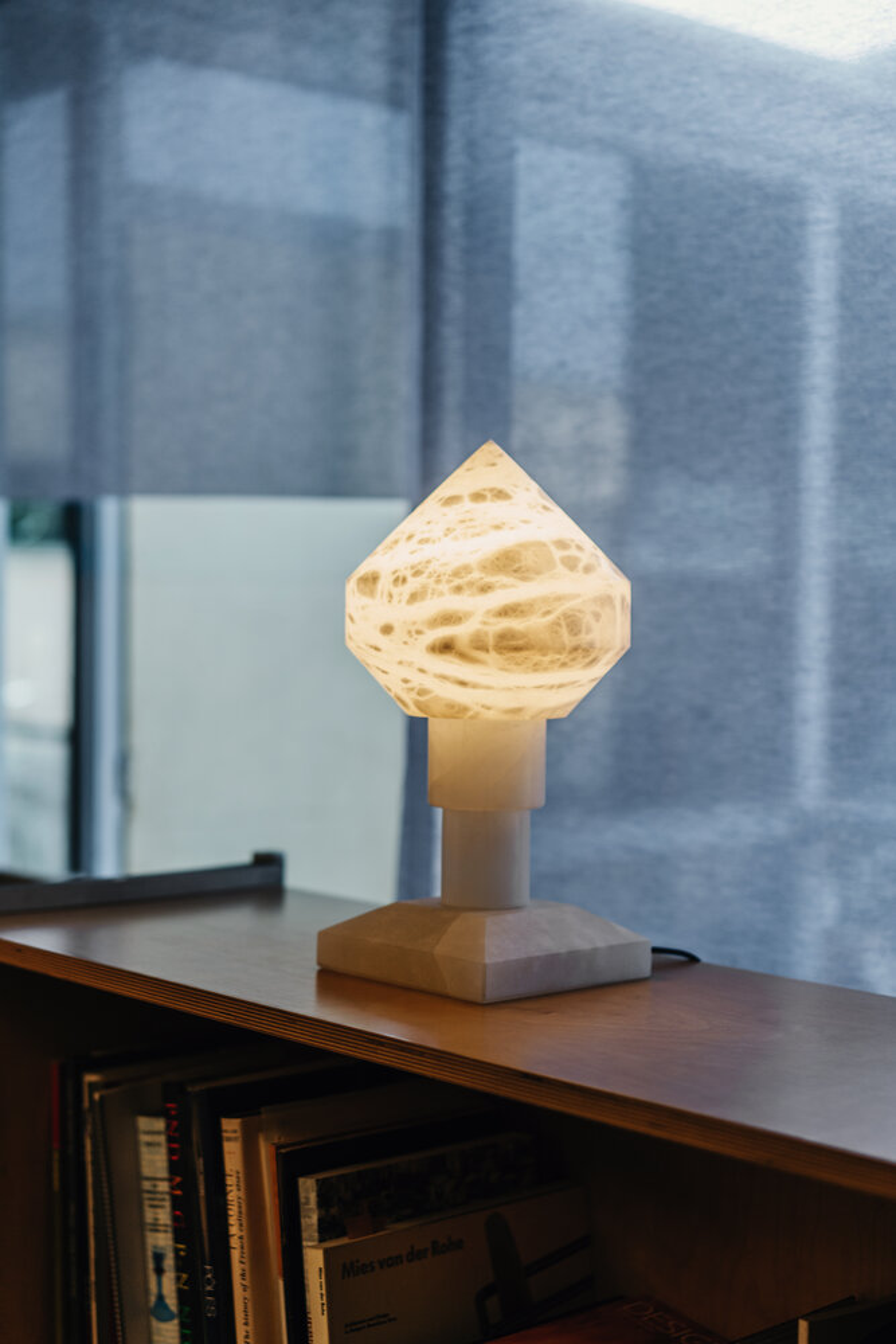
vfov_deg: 36.2
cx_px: 448
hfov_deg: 24.6
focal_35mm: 55
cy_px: 672
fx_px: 2052
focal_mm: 55
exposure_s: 1/400
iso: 400
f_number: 2.2
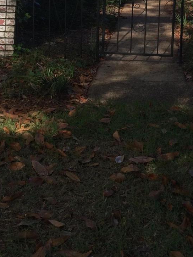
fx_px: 595
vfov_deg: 23.3
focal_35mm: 80
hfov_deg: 18.2
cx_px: 160
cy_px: -5
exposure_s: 1/423
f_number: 2.2
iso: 32
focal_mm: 4.15
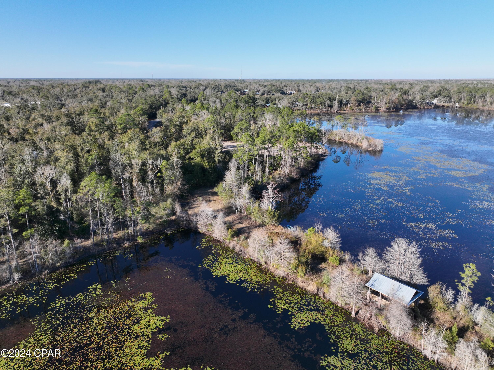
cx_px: 247
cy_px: 185
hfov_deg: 71.6
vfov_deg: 56.8
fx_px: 342
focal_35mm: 24
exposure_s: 1/2000
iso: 260
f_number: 2.8
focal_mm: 12.29
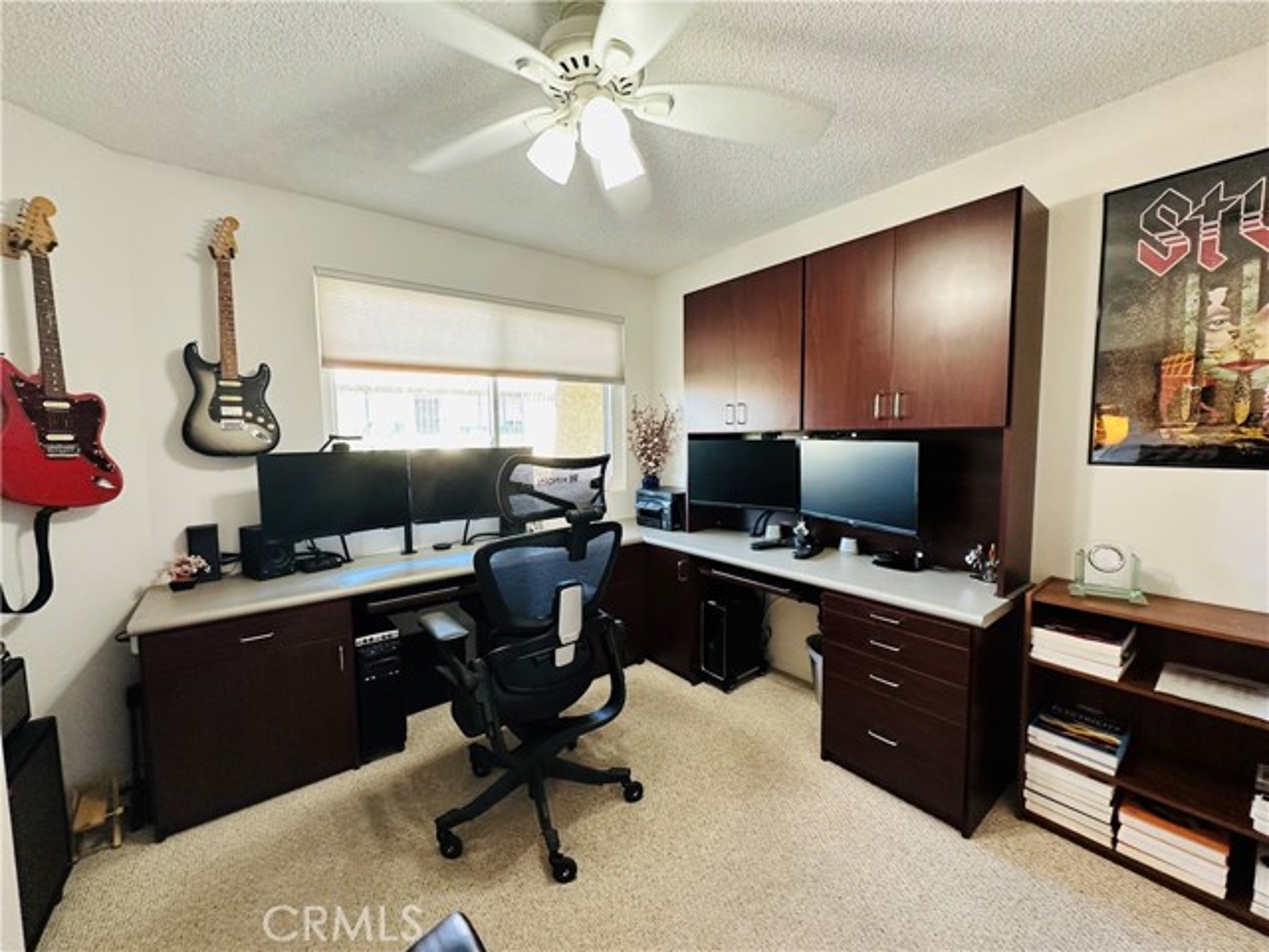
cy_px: 476
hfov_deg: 102.1
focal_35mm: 14
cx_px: 634
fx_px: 513
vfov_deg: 85.7
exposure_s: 1/60
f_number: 2.2
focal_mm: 2.22
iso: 250
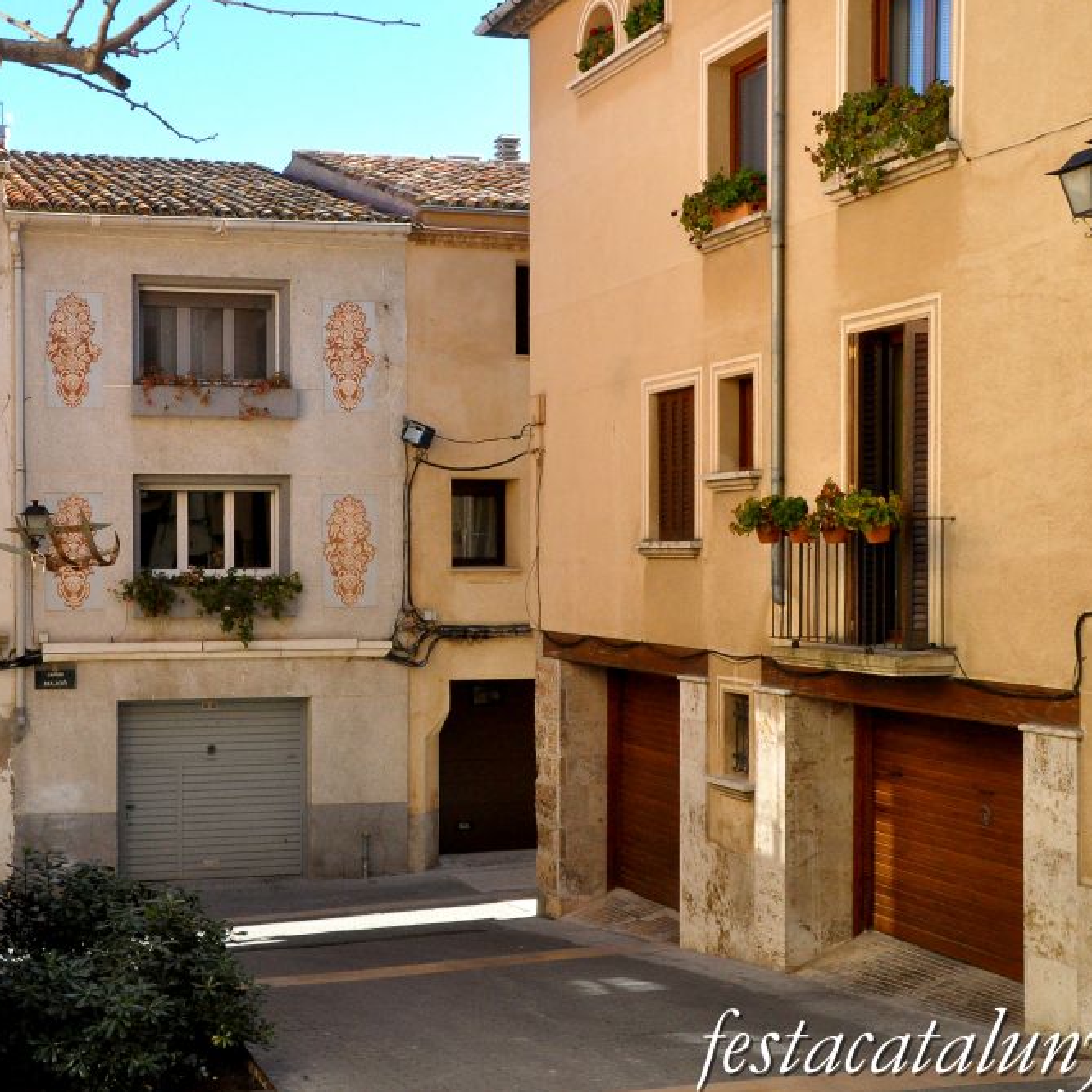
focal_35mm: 47
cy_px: 544
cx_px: 326
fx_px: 1677
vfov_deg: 36.1
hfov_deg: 35.5
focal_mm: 24
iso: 1600
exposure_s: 1/500
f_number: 11
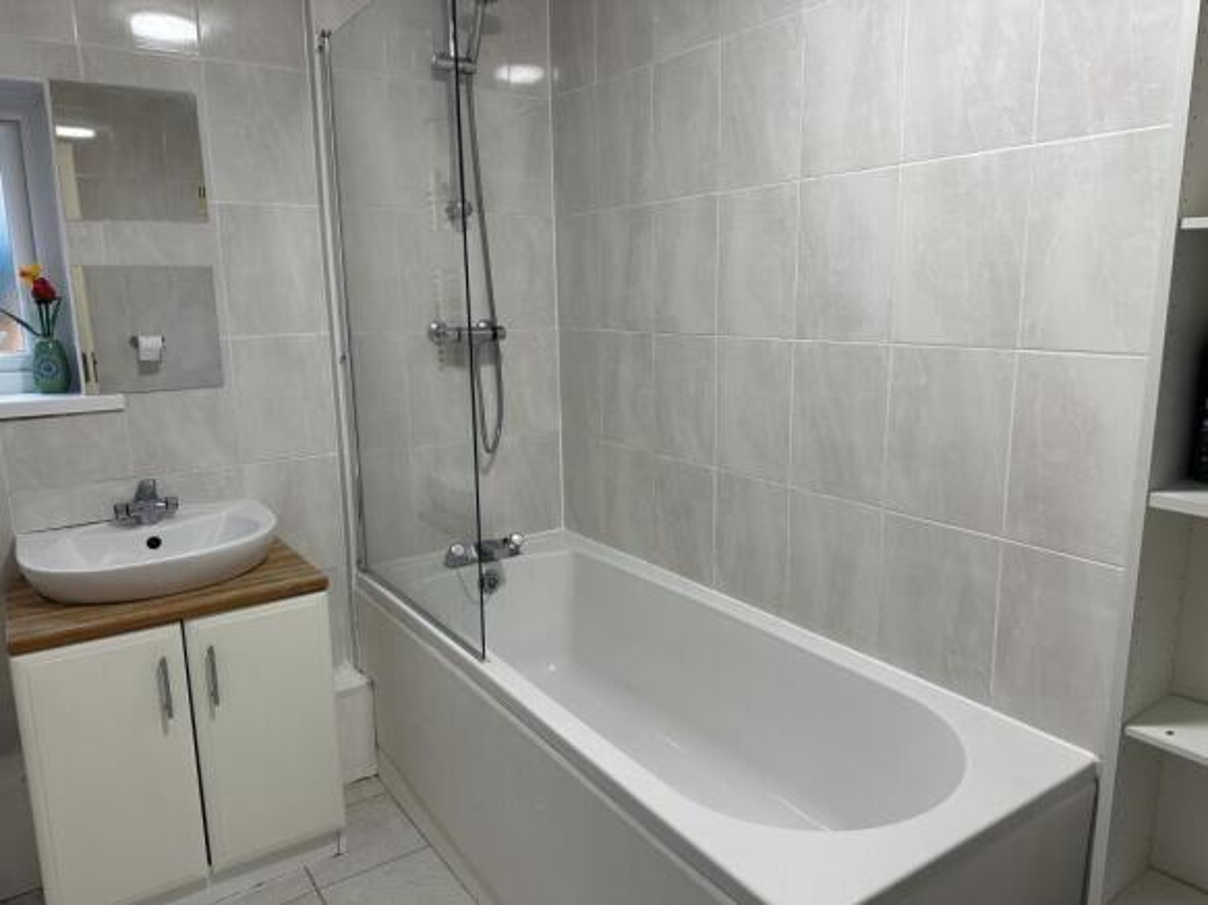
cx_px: 604
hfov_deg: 71.6
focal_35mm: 24
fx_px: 837
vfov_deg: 56.8
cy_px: 452
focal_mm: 6.86
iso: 125
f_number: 1.78
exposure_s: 1/100
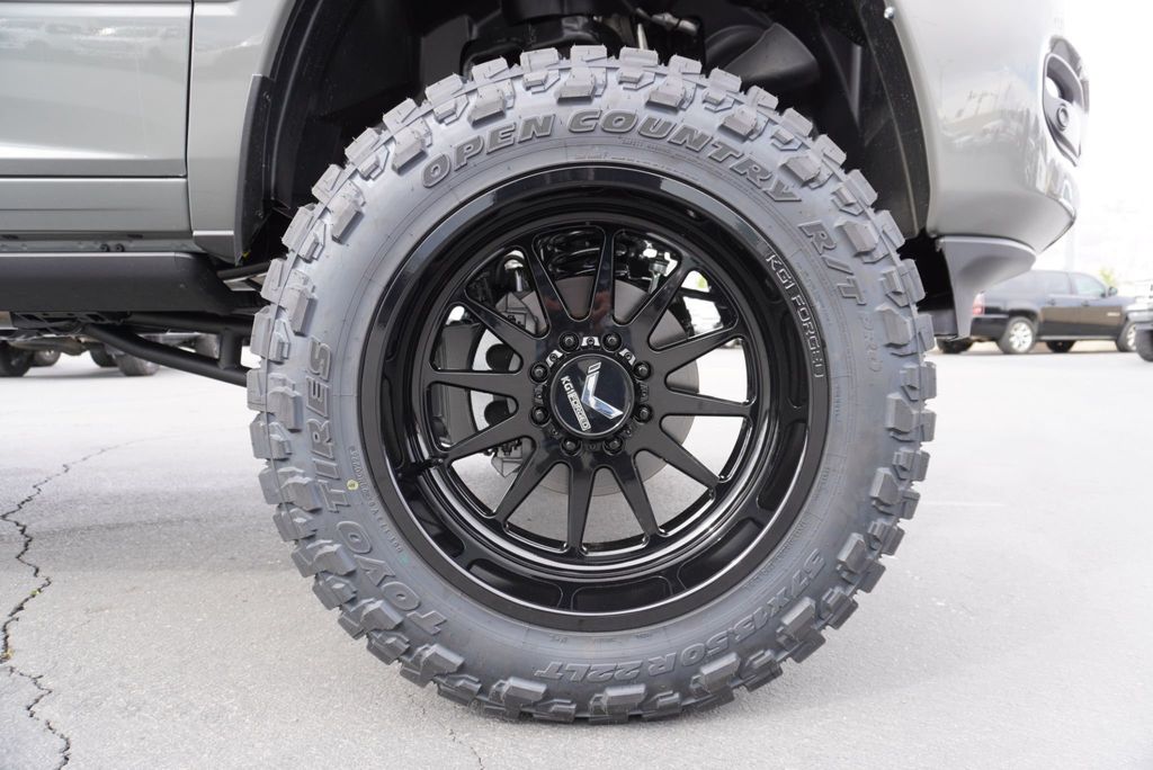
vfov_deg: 53.2
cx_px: 576
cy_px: 385
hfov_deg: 73.7
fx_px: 769
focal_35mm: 24
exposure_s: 1/80
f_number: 4.5
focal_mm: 16
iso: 100
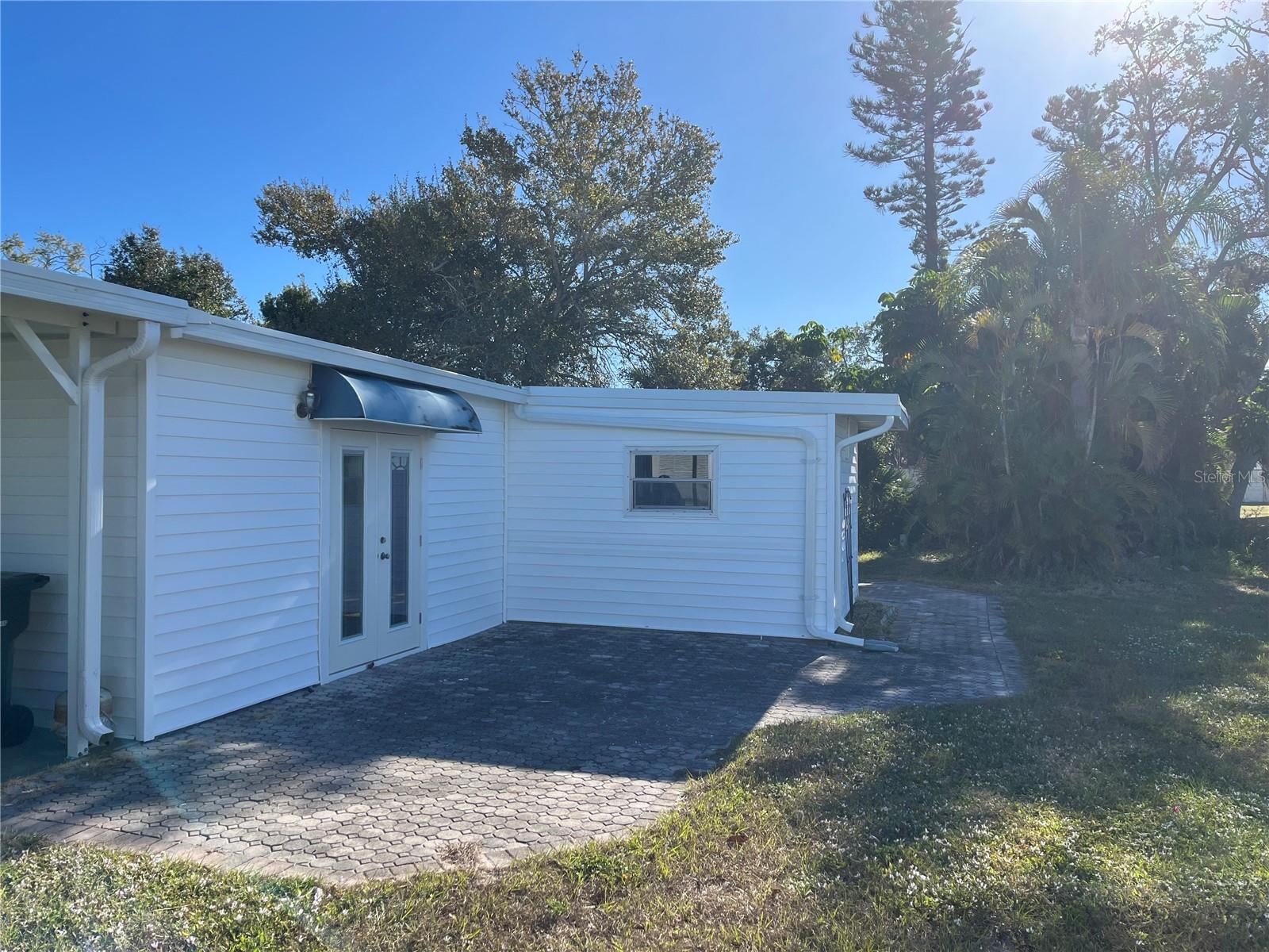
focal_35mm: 26
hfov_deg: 67.3
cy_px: 476
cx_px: 634
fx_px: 953
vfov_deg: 53.1
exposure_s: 1/2899
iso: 50
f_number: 1.6
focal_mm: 5.1
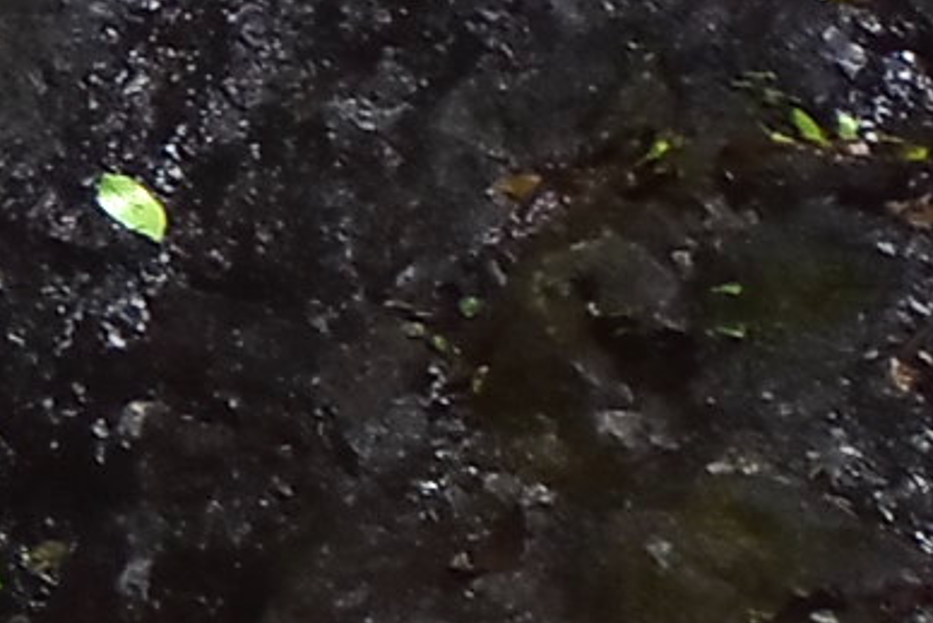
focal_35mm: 532
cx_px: -2219
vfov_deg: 2.6
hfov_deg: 3.7
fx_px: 13792
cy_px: 301
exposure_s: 1/250
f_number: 4.8
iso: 640
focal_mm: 46
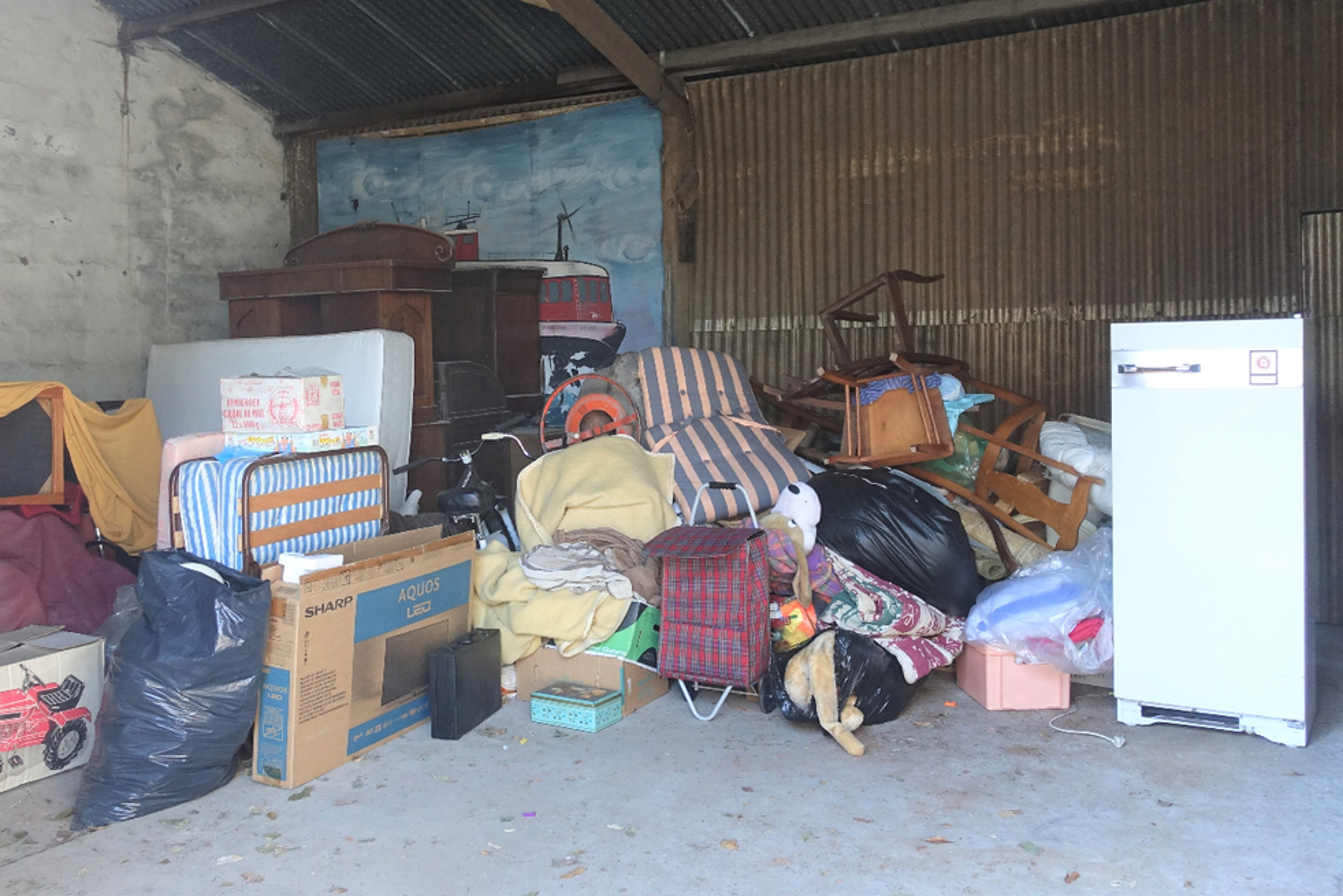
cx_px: 598
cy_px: 387
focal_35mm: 33
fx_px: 1231
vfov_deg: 39.9
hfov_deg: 57.1
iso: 500
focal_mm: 8.8
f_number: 1.8
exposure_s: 1/80
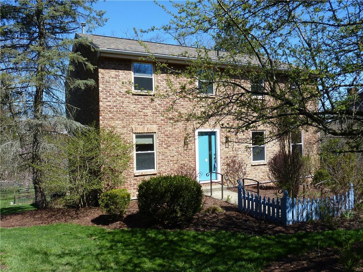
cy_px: 136
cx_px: 182
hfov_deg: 61.7
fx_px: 304
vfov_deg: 48.2
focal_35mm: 29
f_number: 4
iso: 80
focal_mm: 4.7
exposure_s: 1/500
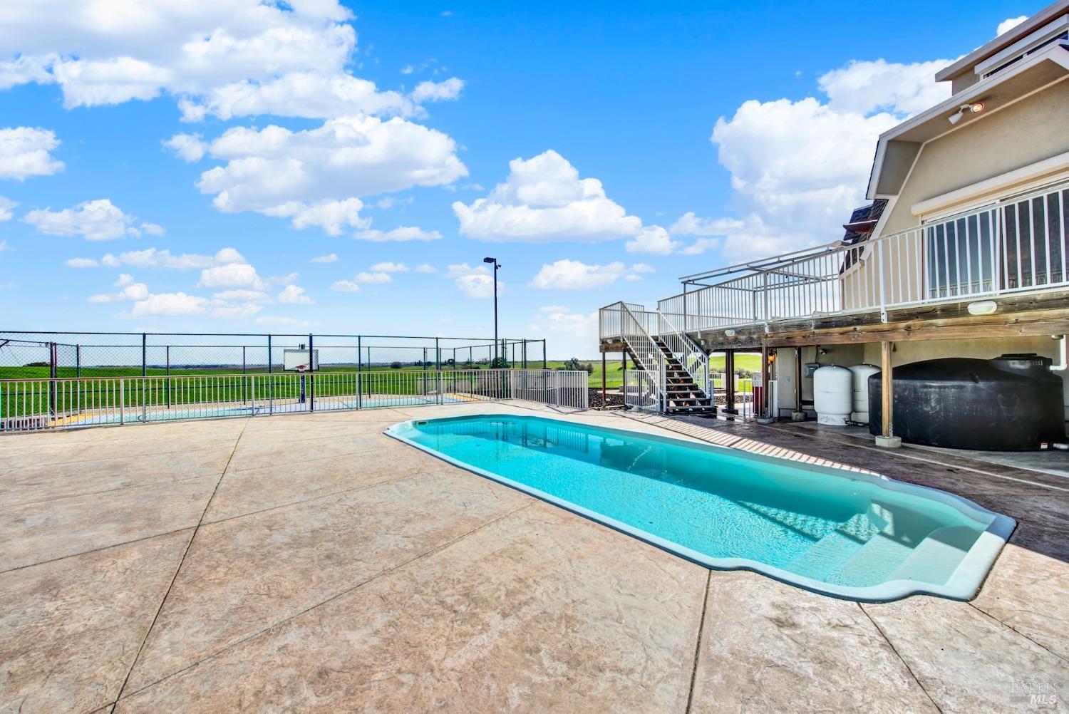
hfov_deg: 104.2
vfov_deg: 81.3
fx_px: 416
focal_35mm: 14
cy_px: 357
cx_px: 534
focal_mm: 14
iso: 100
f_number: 14
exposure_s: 1/160
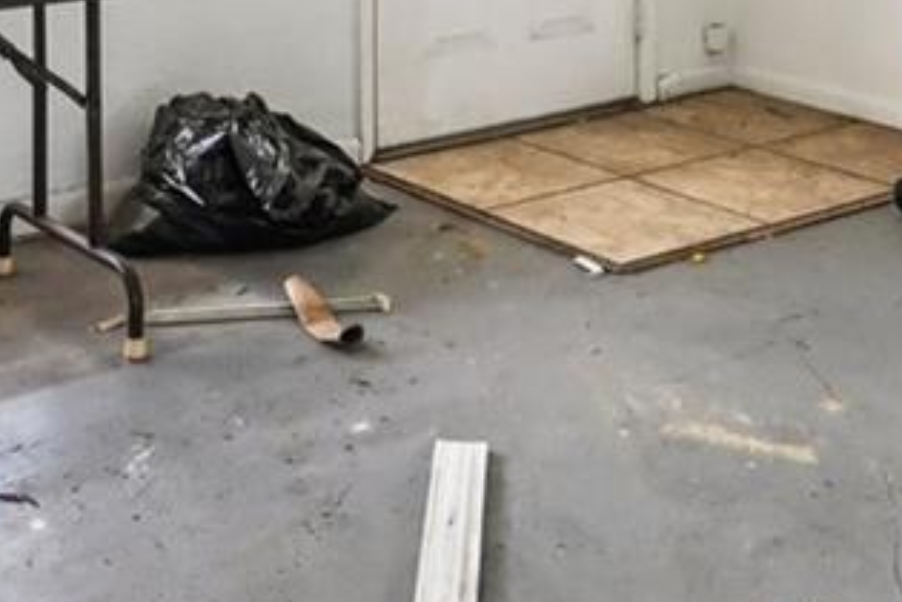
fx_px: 1779
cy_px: -310
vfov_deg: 17.2
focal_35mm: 71
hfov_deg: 28.4
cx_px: 384
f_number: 8
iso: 1250
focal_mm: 14
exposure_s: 1/50
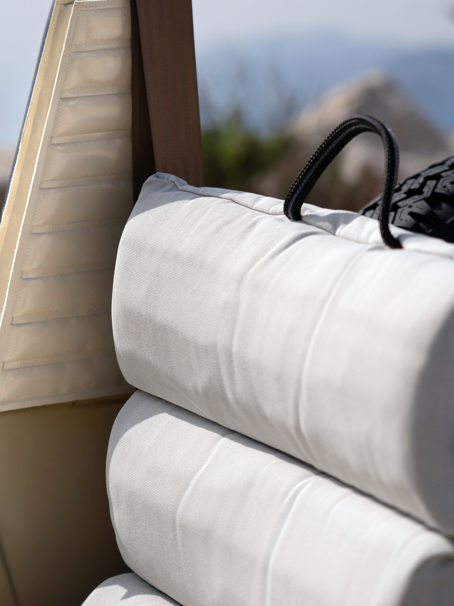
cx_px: 146
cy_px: 191
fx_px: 2064
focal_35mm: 118
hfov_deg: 12.5
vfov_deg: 16.6
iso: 64
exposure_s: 1/1600
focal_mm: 74
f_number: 4
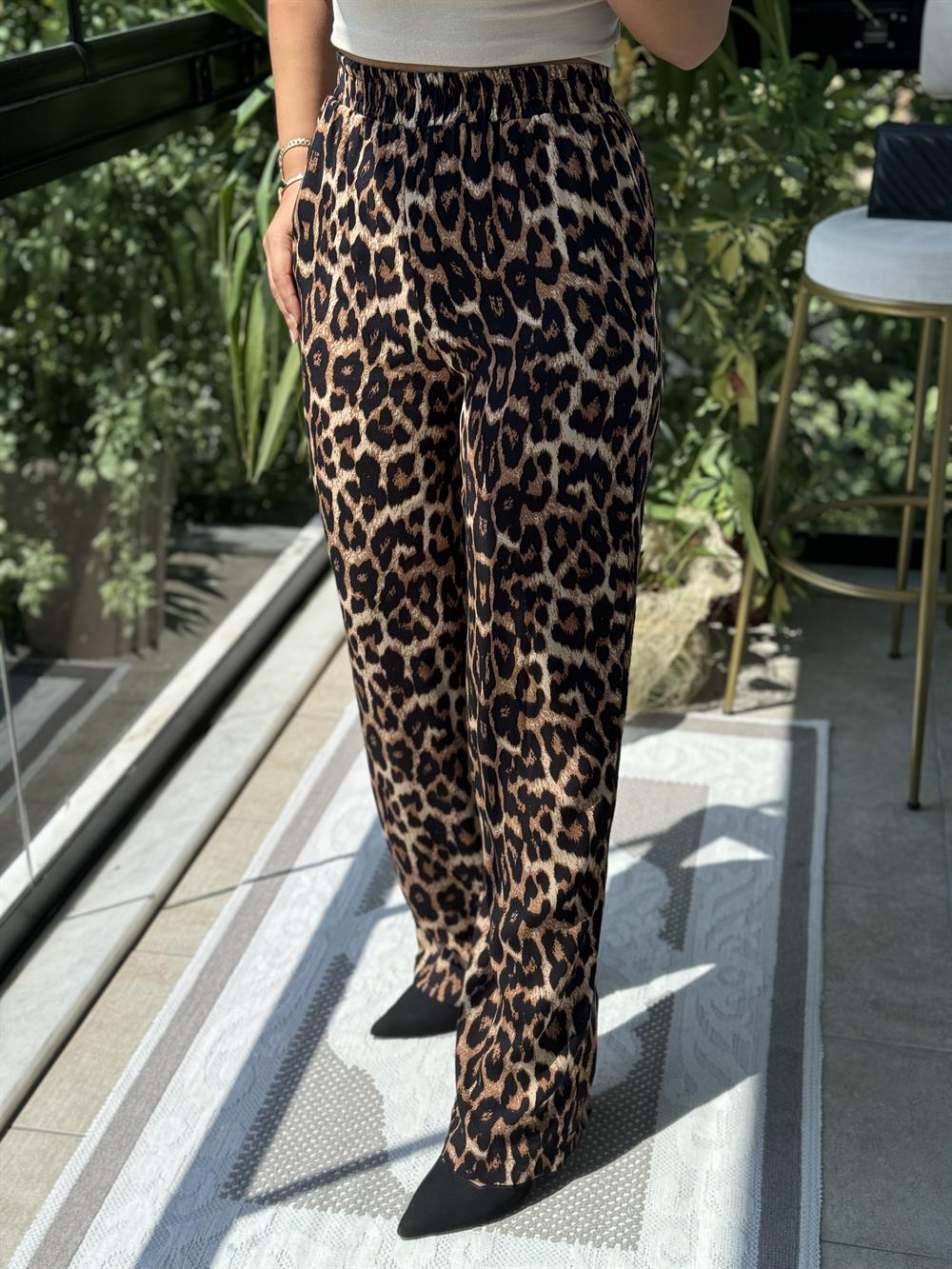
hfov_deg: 30.3
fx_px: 1760
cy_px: 634
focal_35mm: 48
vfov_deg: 39.7
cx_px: 476
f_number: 1.78
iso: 64
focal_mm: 6.76
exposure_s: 1/765
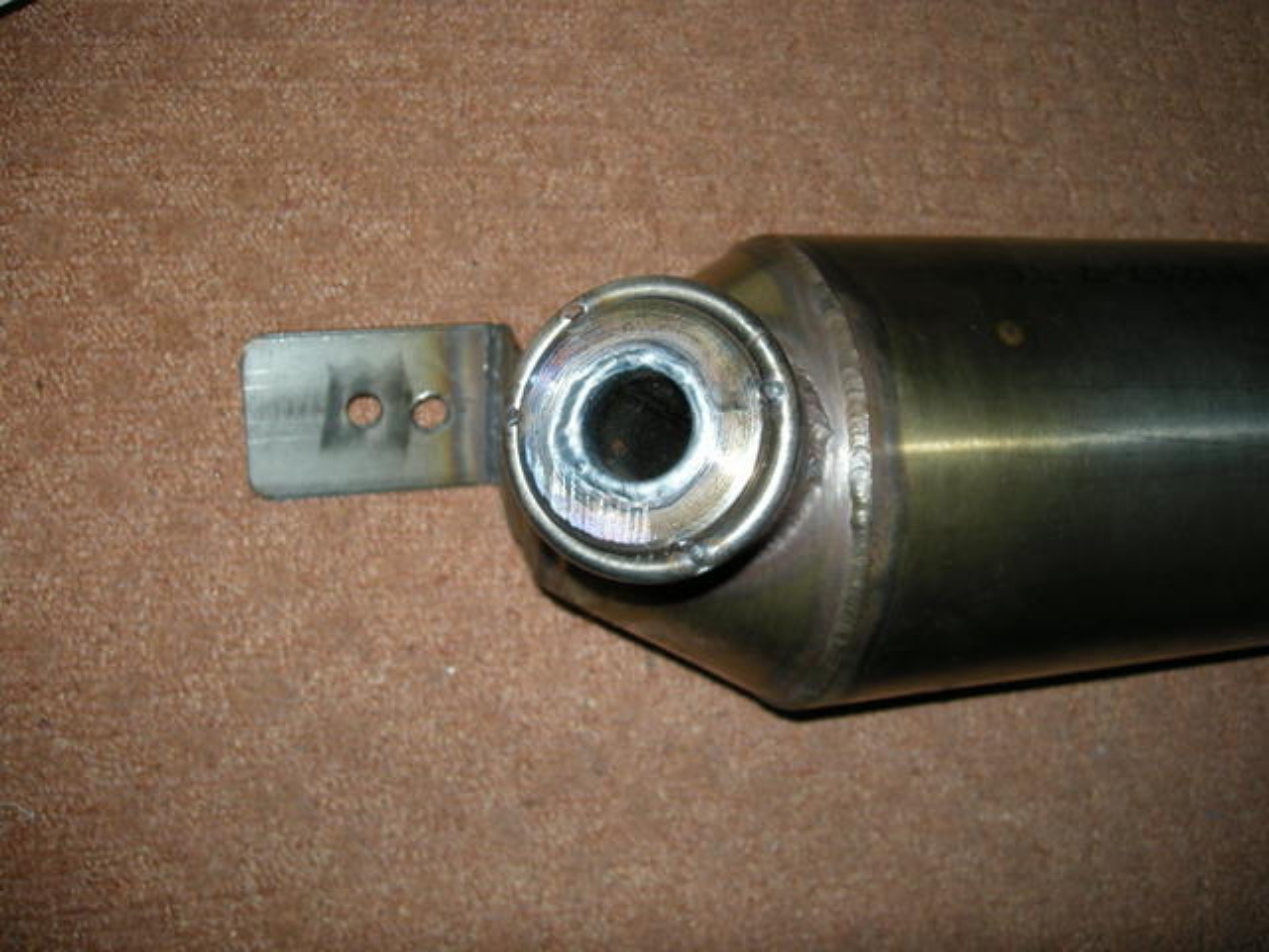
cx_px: 634
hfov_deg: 52.6
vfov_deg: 40.7
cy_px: 476
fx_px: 1283
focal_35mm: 35
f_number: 2.8
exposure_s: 1/60
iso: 50
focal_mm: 5.7
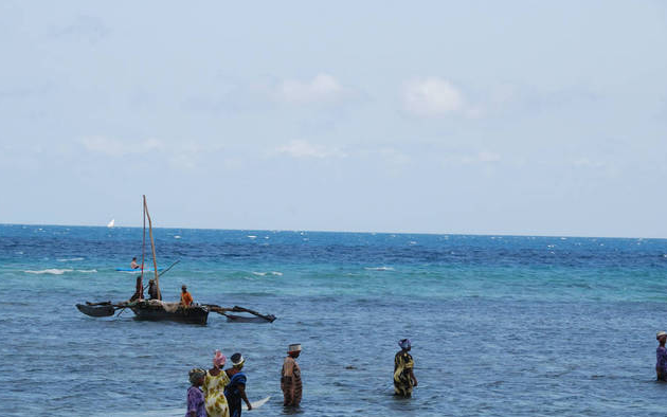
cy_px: 239
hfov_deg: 11.7
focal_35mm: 179
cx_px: 307
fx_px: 3247
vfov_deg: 7.4
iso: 800
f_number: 11
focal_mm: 105
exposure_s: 1/800
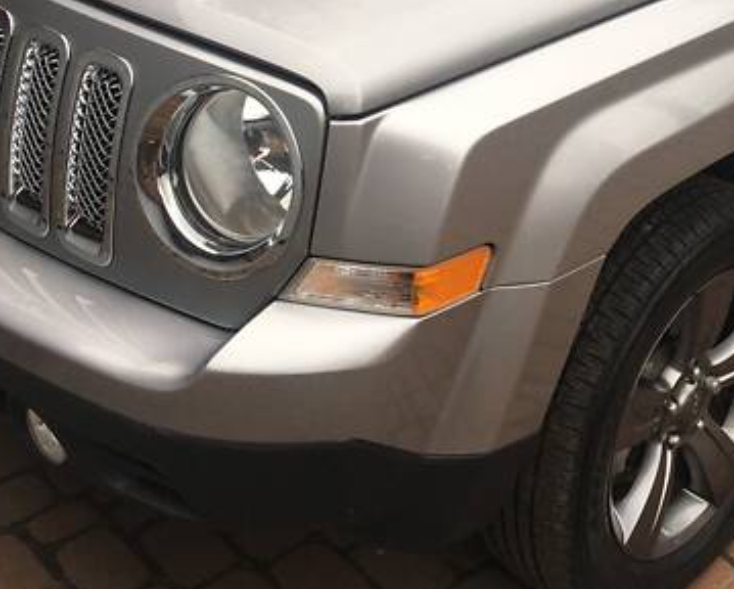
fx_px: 1370
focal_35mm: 63
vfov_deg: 23.2
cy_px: -10
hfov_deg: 29.4
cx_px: 566
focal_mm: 4.2
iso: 32
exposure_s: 1/100
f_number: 2.2
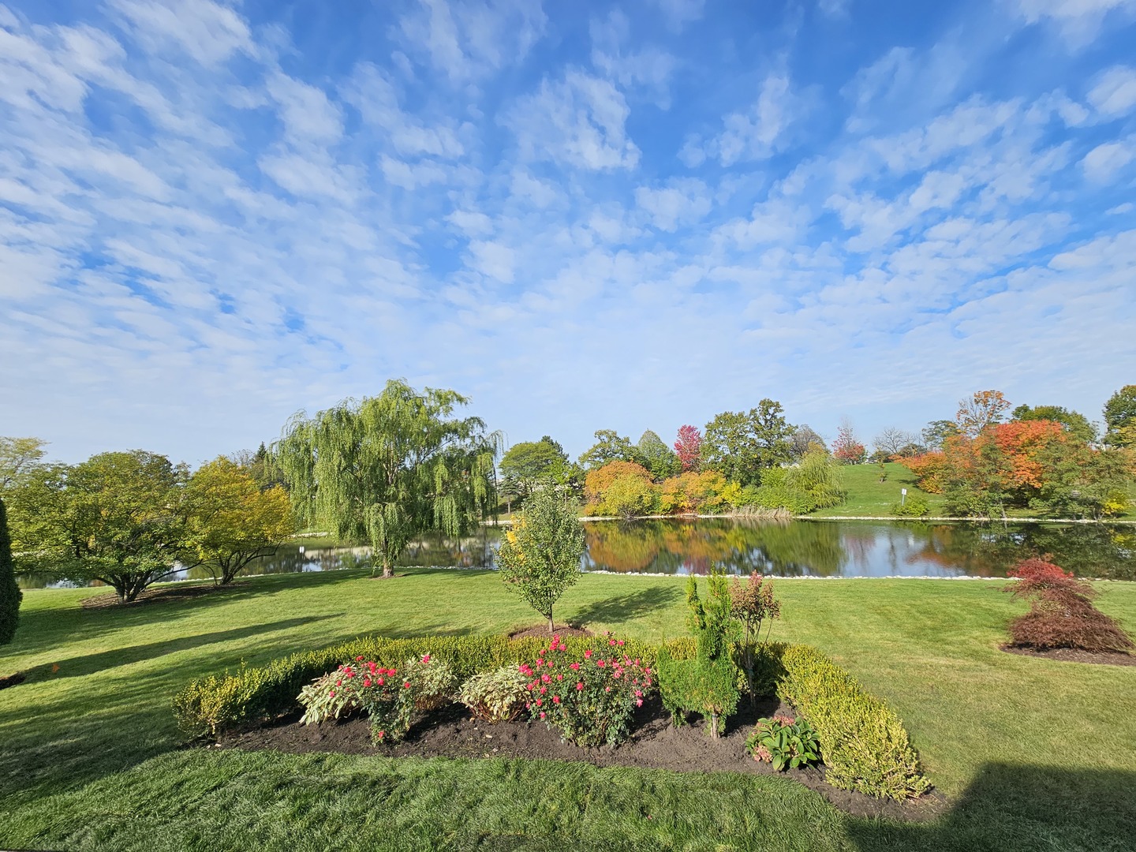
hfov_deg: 106.2
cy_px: 426
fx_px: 427
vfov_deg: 89.9
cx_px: 568
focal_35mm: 13
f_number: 2.2
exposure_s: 1/3399
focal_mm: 2.2
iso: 50
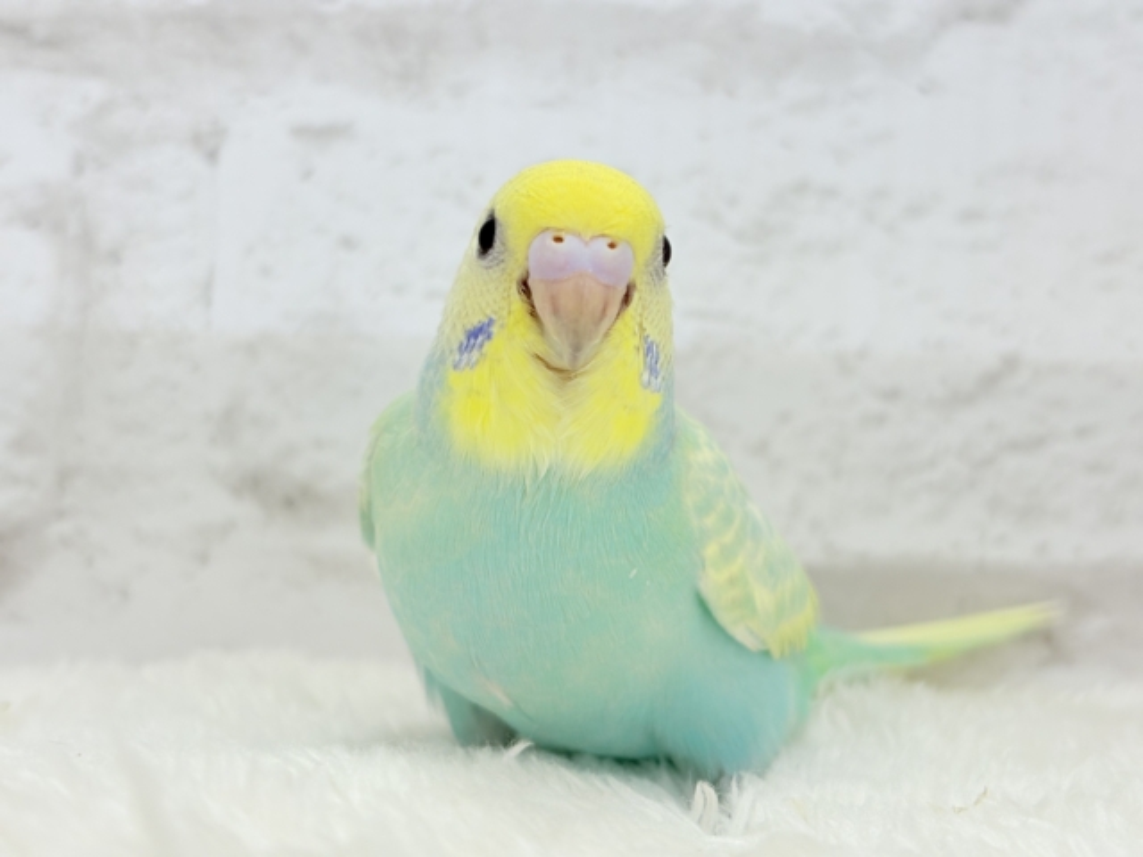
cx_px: 572
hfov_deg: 36.8
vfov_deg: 28.0
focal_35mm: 52
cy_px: 428
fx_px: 1717
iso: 80
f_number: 1.6
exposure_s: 1/100
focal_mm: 5.96
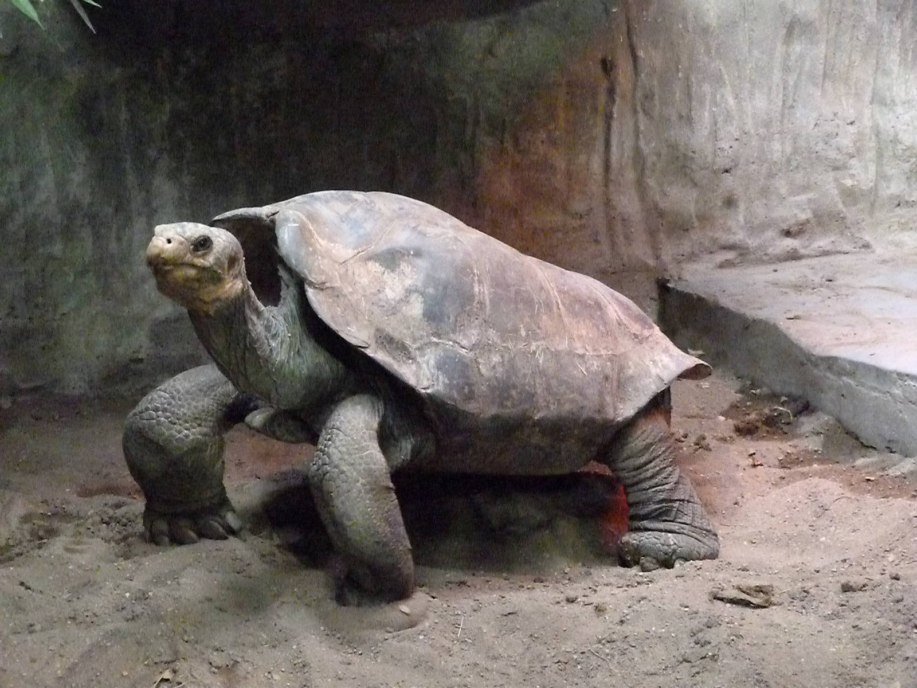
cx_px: 458
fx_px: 1748
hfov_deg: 29.4
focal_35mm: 66
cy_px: 344
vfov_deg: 22.3
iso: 3200
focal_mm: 11.8
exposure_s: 1/60
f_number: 3.3
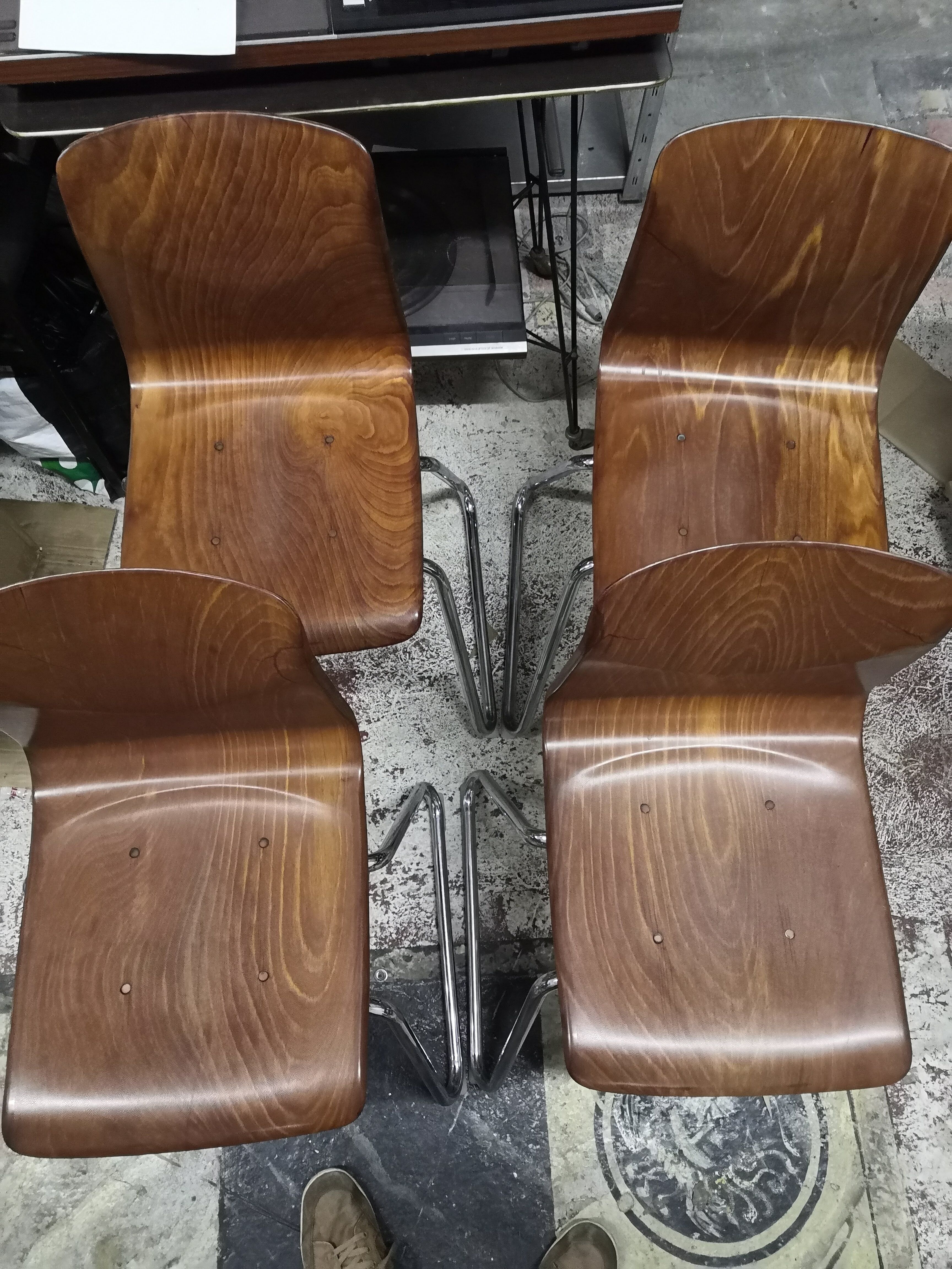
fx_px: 990
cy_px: 634
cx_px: 476
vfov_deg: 65.3
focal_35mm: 27
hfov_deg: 51.4
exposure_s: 1/33.3
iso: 800
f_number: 1.8
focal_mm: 3.95
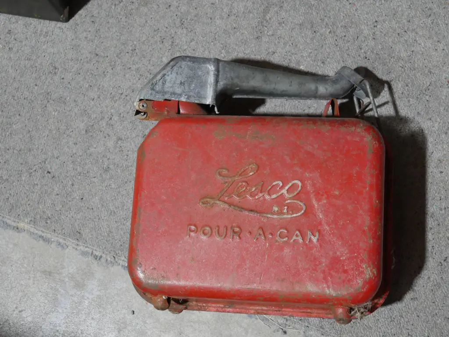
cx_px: 224
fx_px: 831
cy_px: 168
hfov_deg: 30.3
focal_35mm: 64
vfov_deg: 22.9
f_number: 5.4
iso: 1250
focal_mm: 32
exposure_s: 1/80
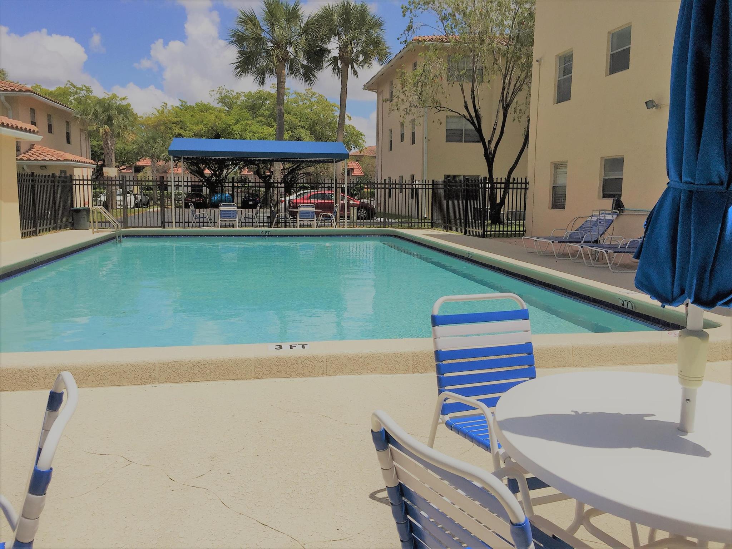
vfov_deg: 48.2
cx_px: 366
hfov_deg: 61.7
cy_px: 274
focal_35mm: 29
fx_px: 613
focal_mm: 4.15
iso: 32
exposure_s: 1/4950
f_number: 2.2
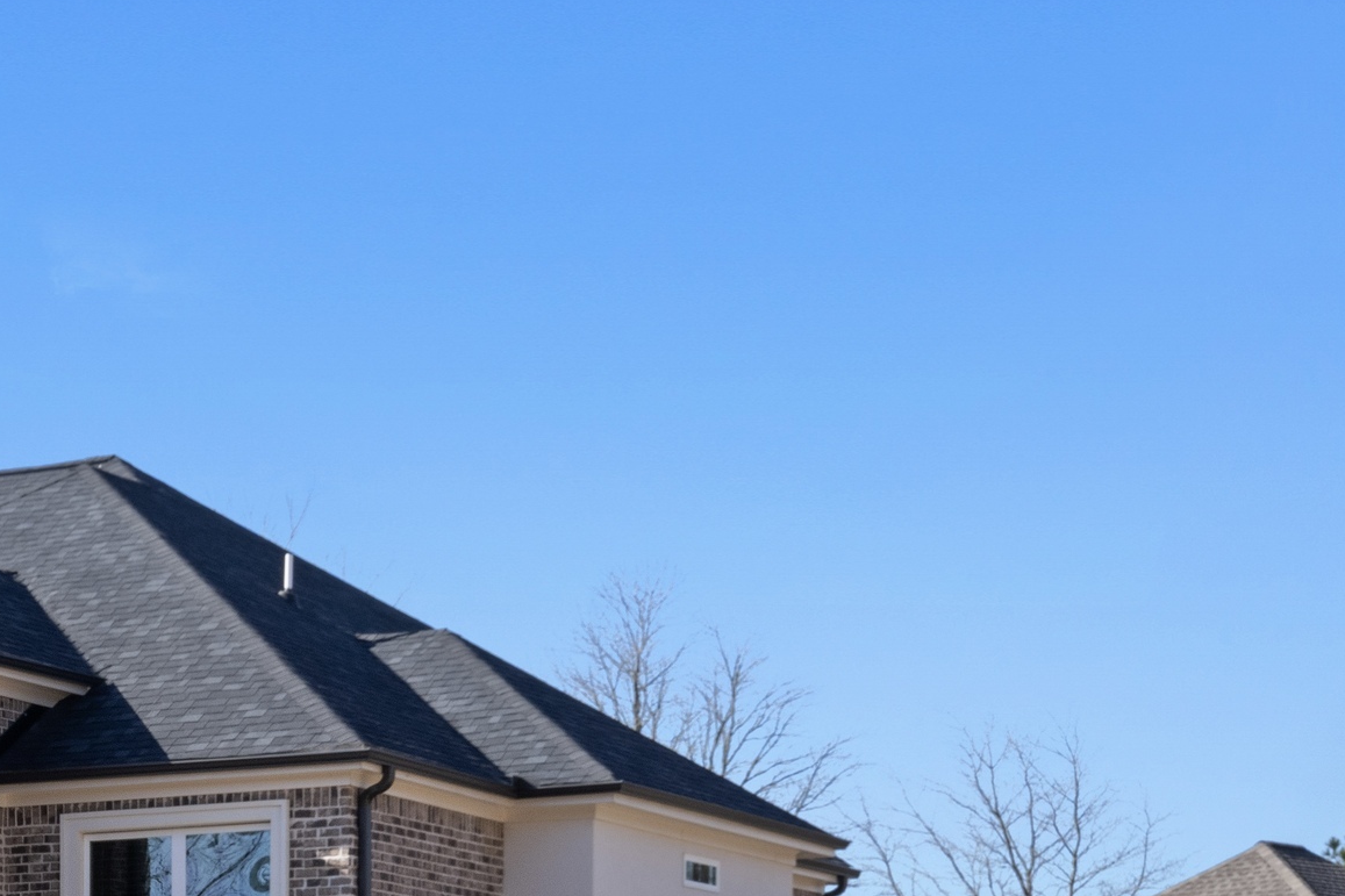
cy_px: 1084
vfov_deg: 15.3
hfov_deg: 21.9
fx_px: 3205
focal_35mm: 86
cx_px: -289
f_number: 13
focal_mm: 32.3
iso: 400
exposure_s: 1/200
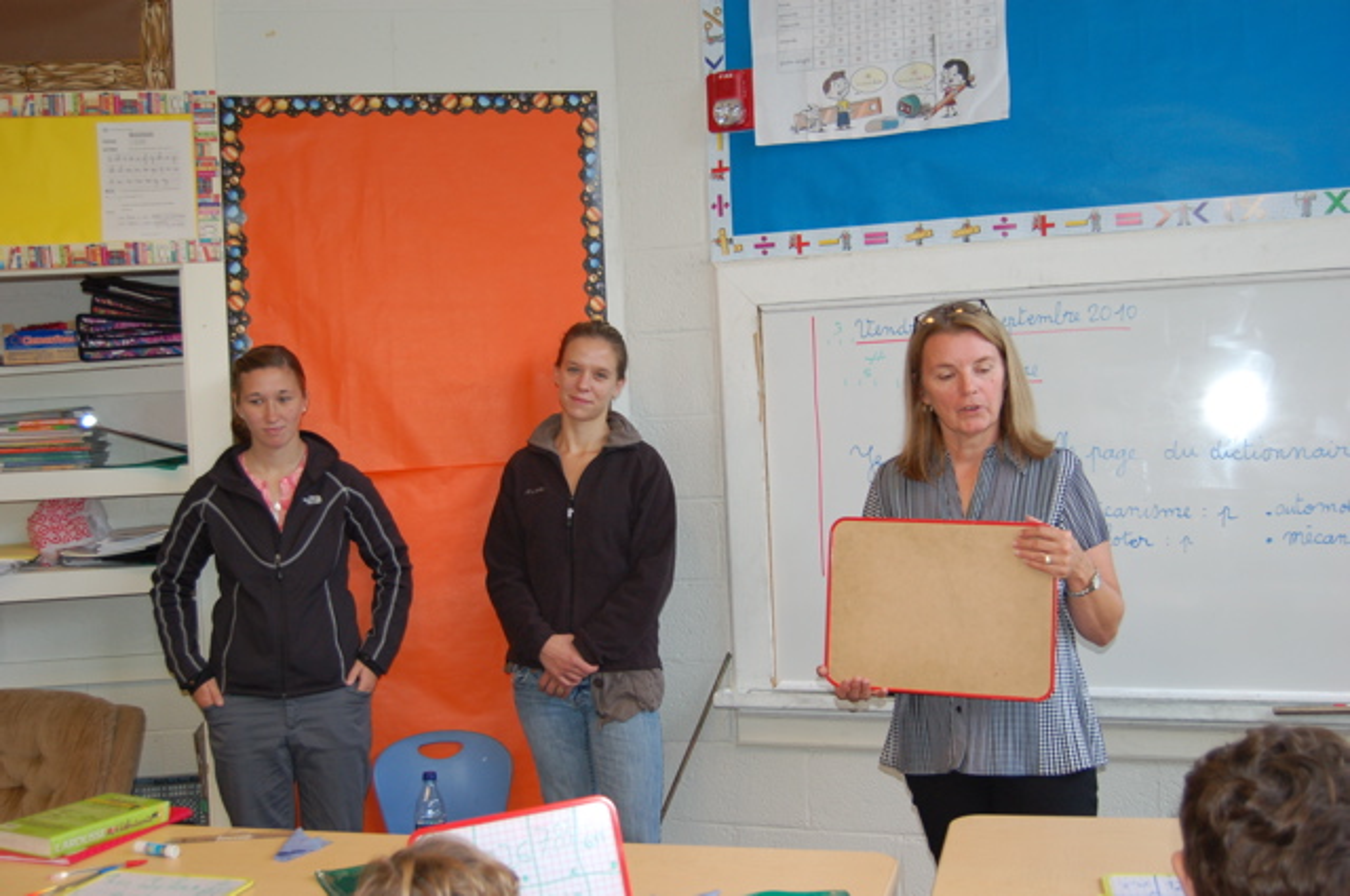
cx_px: 675
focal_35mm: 39
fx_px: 1461
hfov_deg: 49.6
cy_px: 448
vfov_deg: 34.1
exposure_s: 1/60
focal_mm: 26
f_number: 4
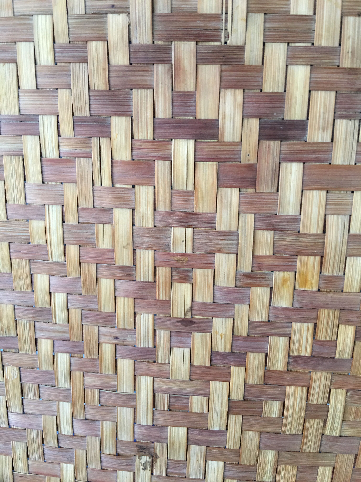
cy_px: 241
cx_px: 180
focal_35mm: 29
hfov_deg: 48.2
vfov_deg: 61.7
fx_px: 403
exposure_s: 1/17
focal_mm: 4.15
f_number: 2.2
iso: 80
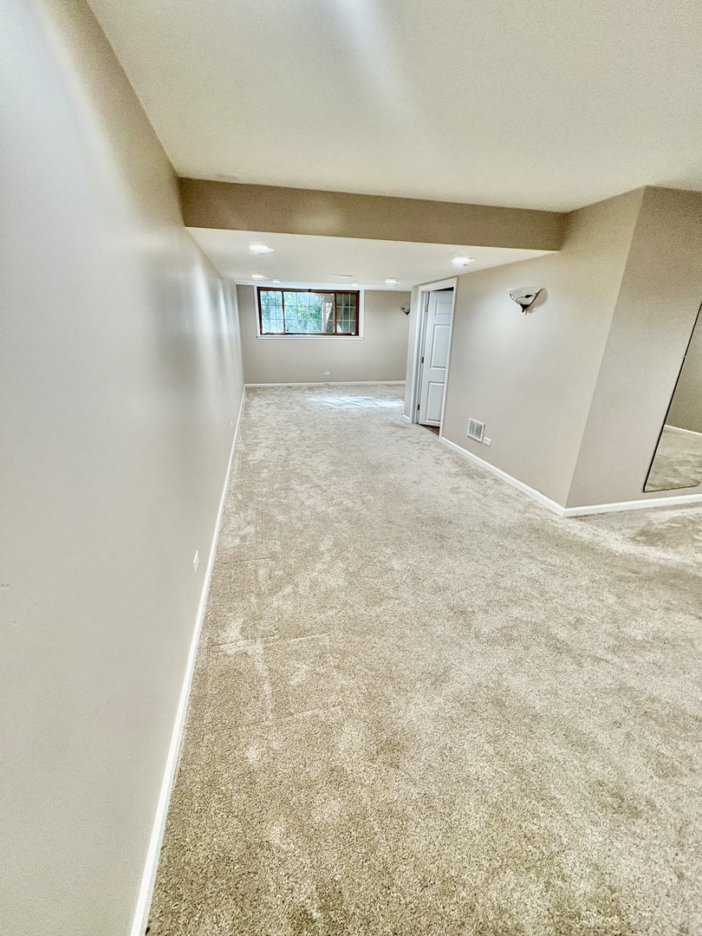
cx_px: 351
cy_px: 468
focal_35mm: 14
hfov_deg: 85.7
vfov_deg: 102.1
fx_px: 379
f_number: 2.2
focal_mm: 2.22
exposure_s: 1/120
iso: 320
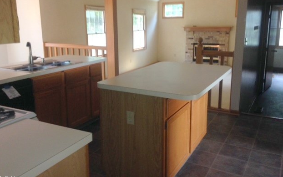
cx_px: 140
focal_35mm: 36
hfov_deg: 54.0
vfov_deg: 35.3
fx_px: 278
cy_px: 74
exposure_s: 1/20
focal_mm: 4.12
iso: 100
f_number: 2.4
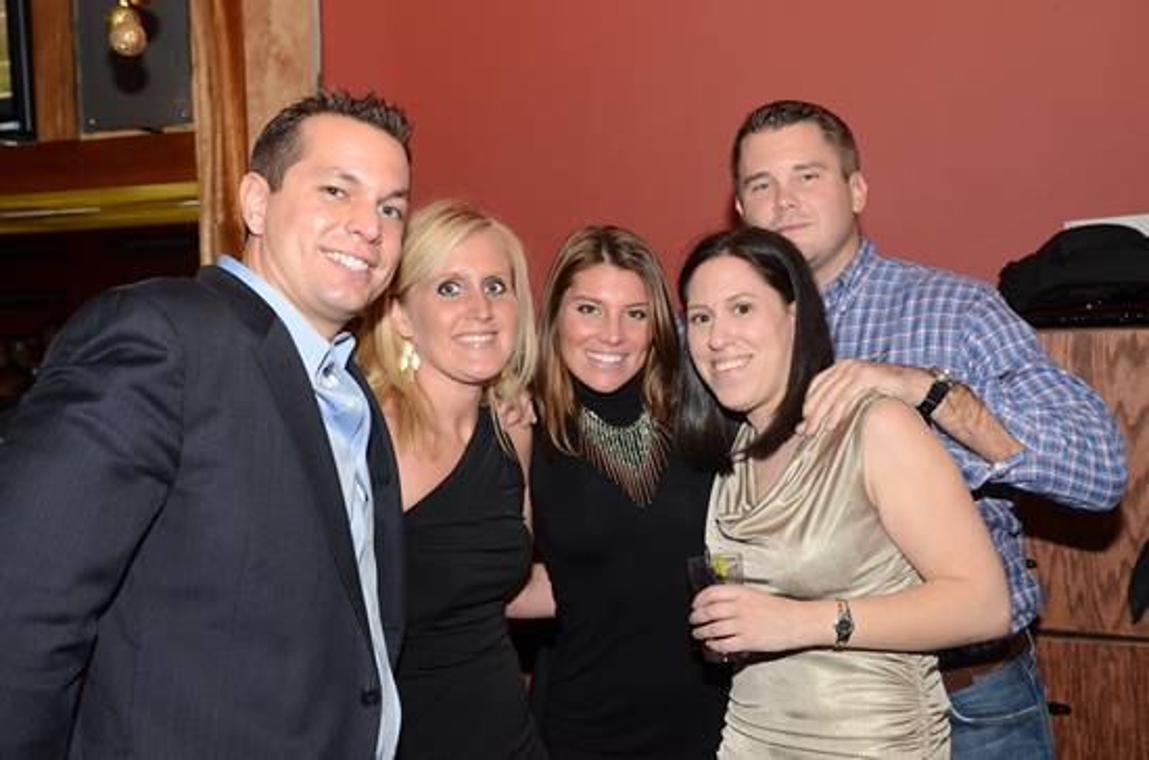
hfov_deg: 41.2
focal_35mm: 48
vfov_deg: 27.9
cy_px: 380
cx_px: 574
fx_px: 1528
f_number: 5
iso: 1250
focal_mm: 32
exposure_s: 1/50
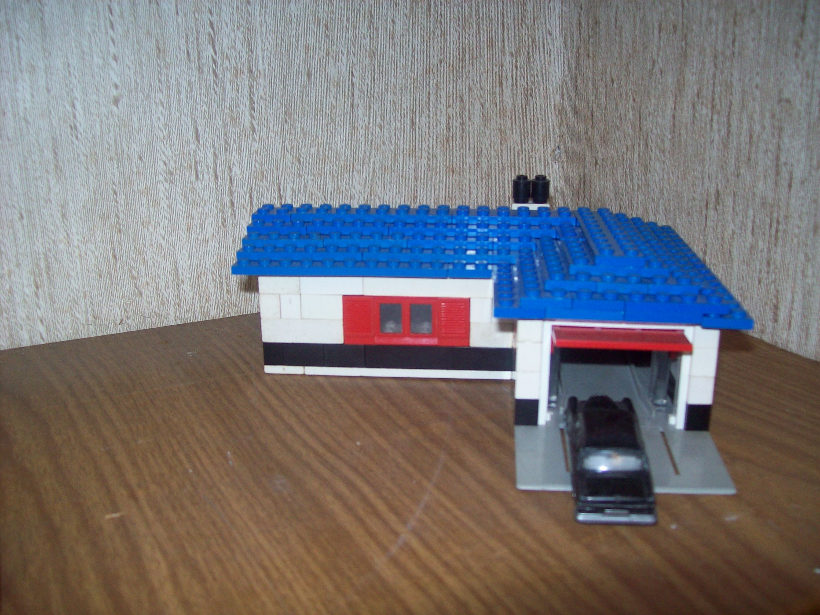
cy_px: 308
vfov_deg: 39.7
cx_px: 410
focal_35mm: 36
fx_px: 853
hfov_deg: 51.4
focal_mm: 6
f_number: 2.7
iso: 80
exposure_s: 1/64
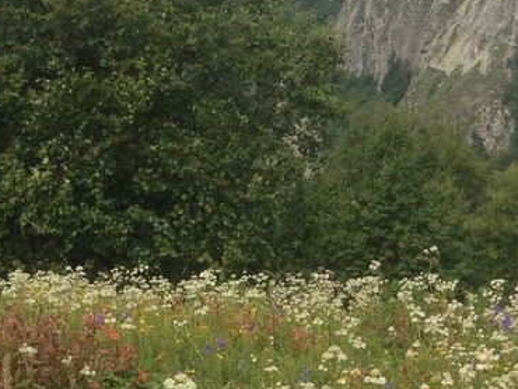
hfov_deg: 15.7
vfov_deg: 12.3
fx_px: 1812
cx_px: 609
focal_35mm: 121
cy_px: 192
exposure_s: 1/876
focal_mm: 4.28
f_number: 2.4
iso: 50
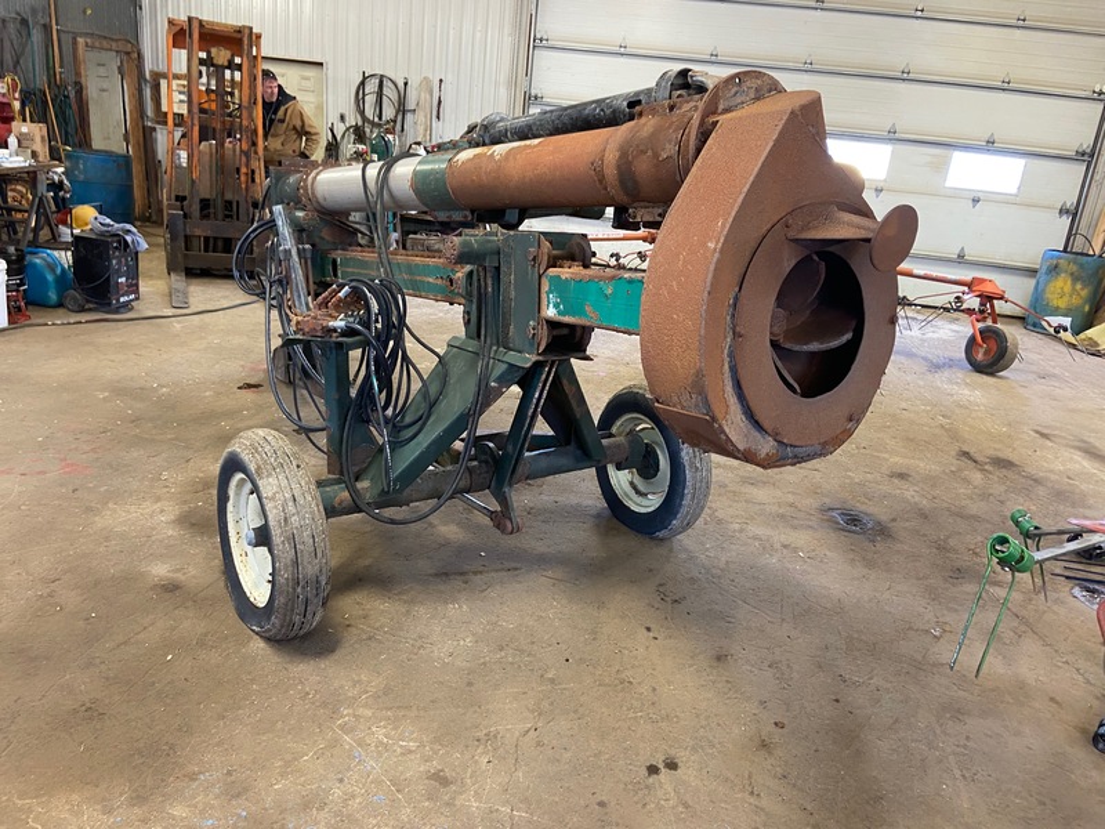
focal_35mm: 26
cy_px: 414
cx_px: 552
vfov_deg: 53.1
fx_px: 830
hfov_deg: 67.3
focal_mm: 4.25
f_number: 1.8
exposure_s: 1/60
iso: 250
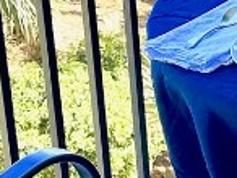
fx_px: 1152
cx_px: 289
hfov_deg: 11.5
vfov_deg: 8.8
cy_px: -37
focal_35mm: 168
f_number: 1.78
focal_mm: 6.86
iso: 80
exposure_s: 1/729
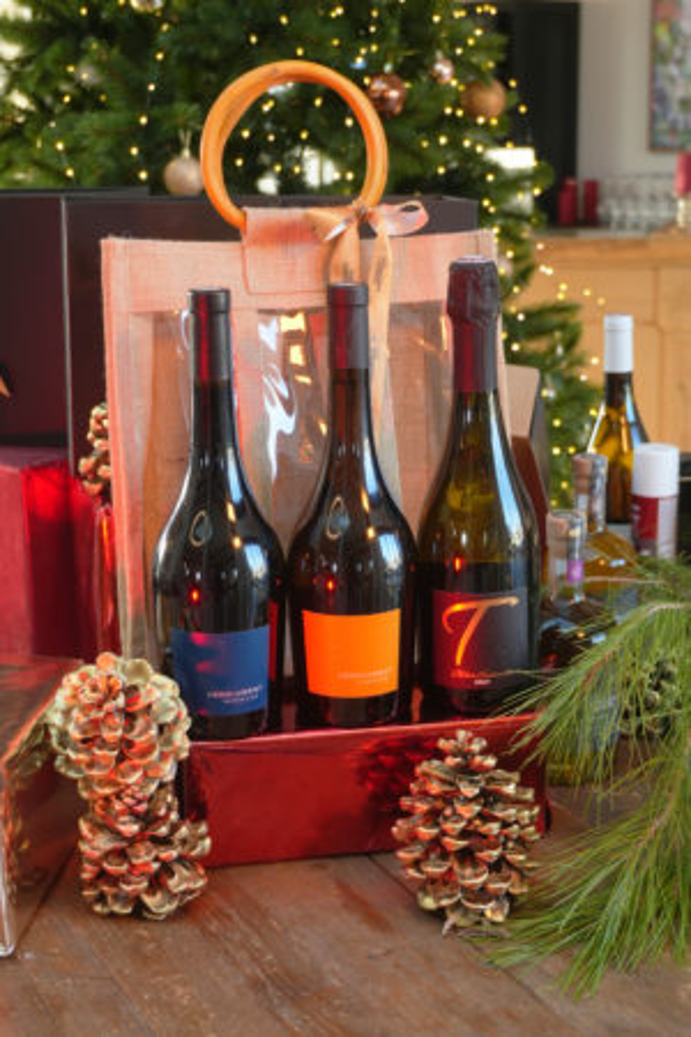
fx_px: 1684
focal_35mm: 58
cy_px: 518
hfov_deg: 23.2
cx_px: 346
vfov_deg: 34.2
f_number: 5.6
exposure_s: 1/50
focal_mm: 39
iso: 320
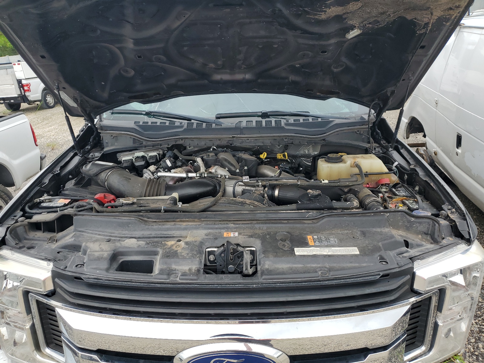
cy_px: 182
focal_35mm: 26
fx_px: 364
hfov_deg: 67.3
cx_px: 242
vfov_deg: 53.1
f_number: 1.5
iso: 50
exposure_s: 1/1111
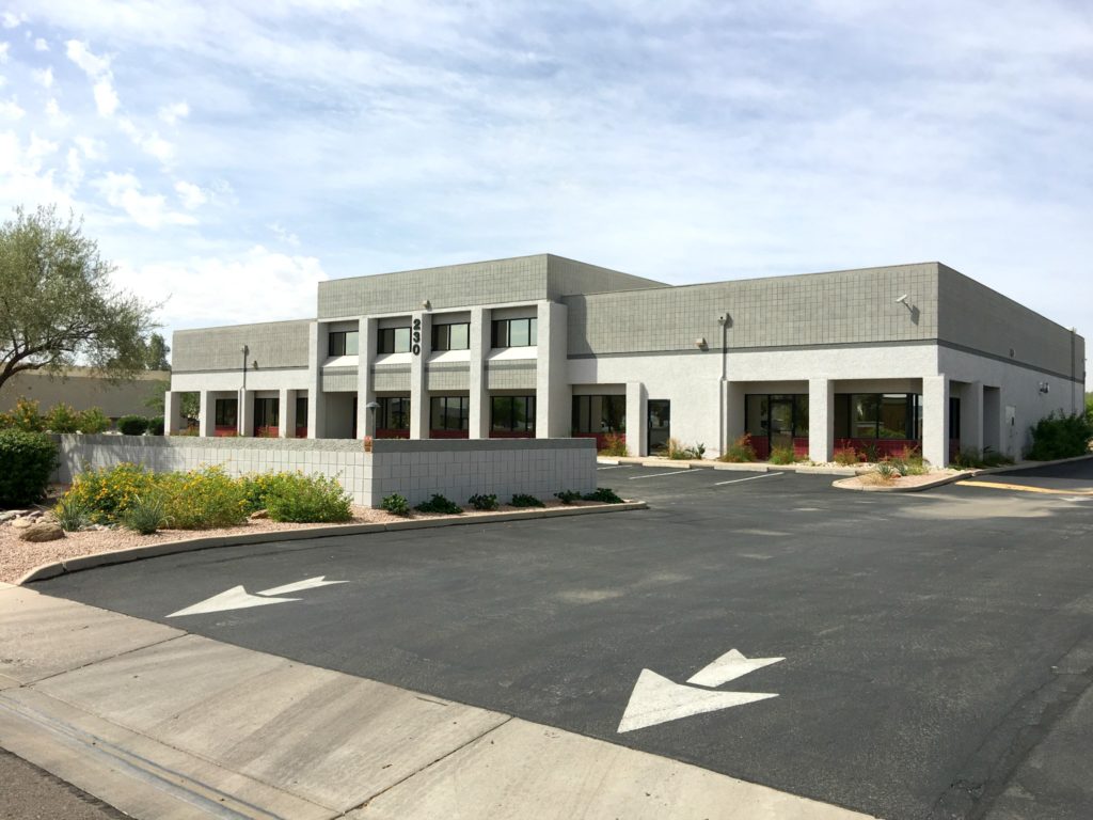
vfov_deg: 48.2
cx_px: 546
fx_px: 916
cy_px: 410
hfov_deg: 61.7
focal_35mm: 29
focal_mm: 4.15
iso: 25
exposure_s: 1/1832
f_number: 2.2
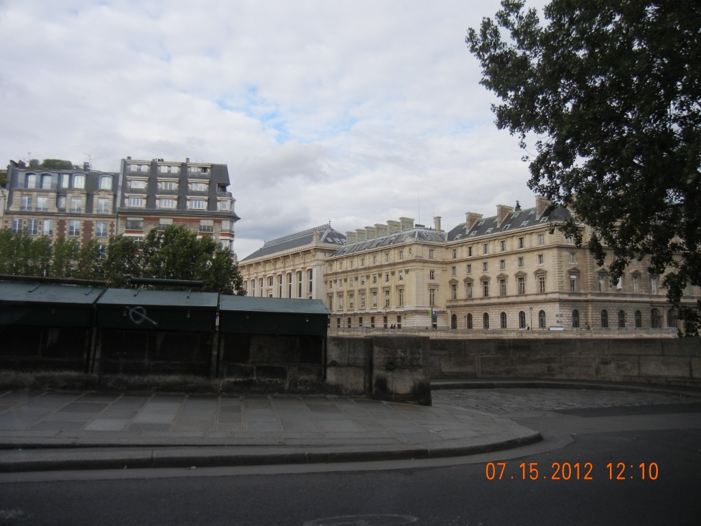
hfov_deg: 60.0
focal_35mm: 30
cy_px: 263
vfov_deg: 46.8
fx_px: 608
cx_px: 350
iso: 160
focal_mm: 5.4
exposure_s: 1/675
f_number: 3.5
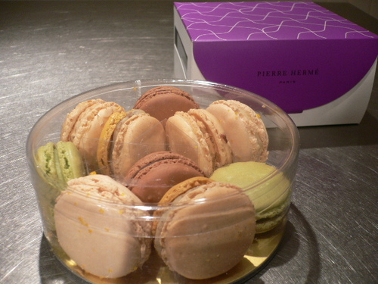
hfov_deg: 52.6
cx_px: 189
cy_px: 142
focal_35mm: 35
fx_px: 382
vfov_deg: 40.7
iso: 100
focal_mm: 5.8
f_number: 2.8
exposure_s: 1/25
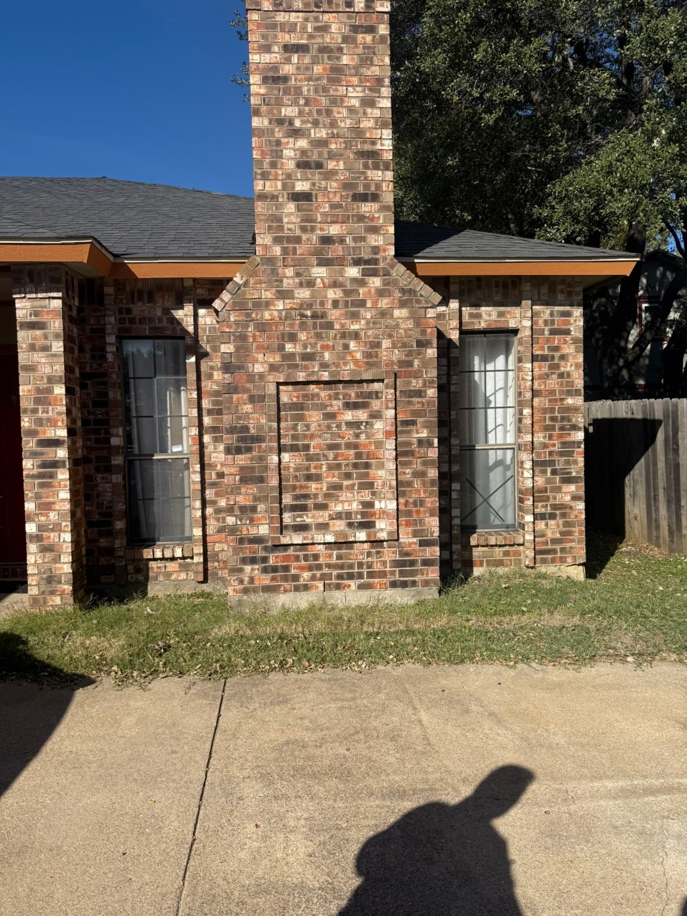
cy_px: 458
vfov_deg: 71.6
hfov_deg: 56.8
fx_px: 635
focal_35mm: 24
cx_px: 344
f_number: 1.78
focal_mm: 6.76
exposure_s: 1/6173
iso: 80
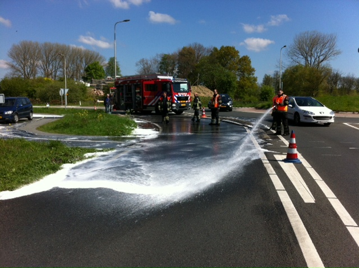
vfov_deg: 40.6
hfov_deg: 52.7
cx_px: 180
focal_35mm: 35
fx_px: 362
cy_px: 134
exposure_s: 1/1588
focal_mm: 3.85
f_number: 2.8
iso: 80
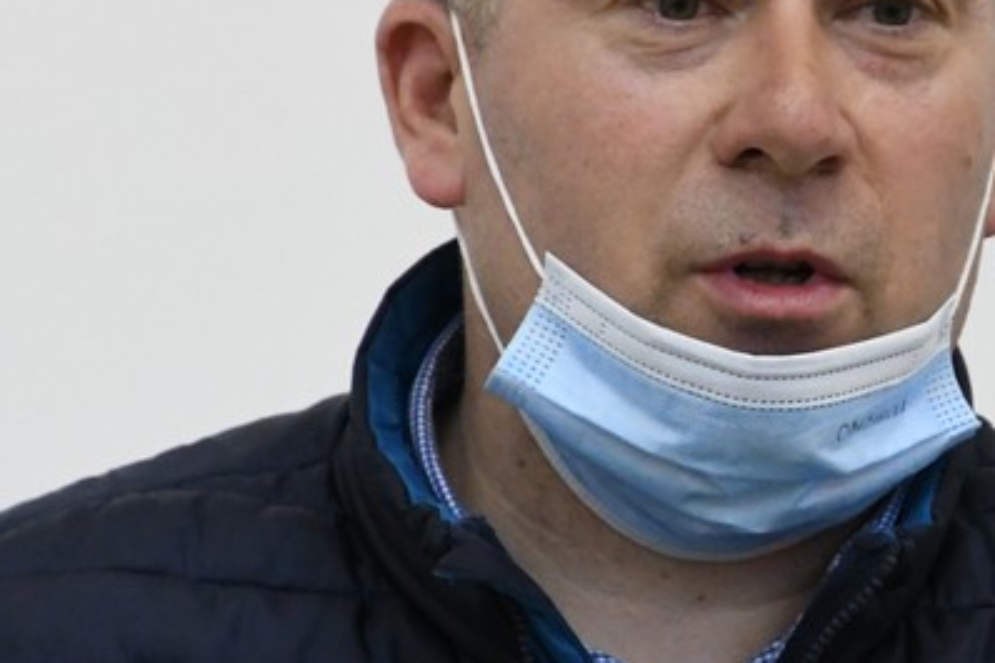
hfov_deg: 2.4
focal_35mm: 849
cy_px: 184
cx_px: 695
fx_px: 23455
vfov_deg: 1.6
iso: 6400
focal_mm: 220
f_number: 5.6
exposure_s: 1/400
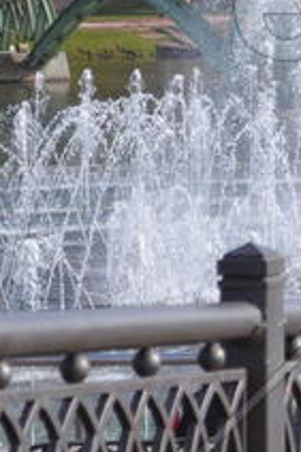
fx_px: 4272
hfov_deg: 4.0
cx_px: 647
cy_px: 6
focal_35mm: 340
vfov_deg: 6.0
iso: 400
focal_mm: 55
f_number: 6.3
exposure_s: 1/1600
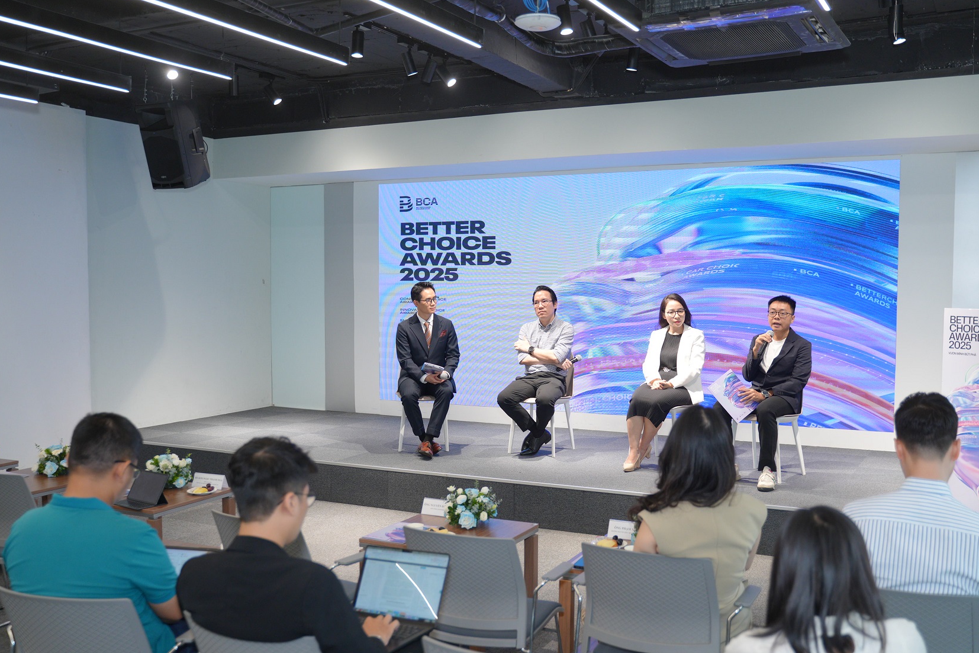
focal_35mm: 37
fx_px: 1006
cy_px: 339
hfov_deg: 51.9
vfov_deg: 35.9
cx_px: 516
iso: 500
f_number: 2.8
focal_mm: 34
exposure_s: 1/125
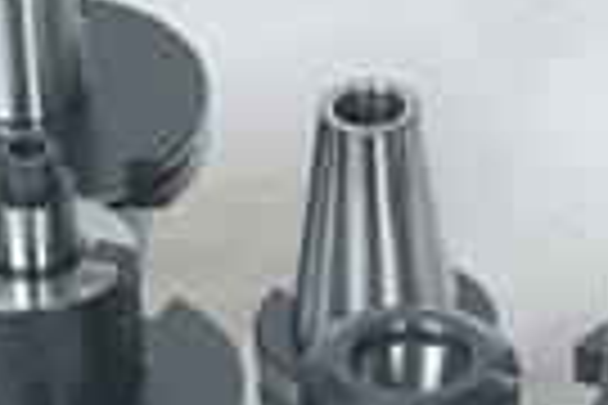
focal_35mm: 267
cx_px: 54
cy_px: 414
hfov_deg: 7.7
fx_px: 4509
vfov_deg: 5.1
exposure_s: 1/125
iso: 100
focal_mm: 48
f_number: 6.3
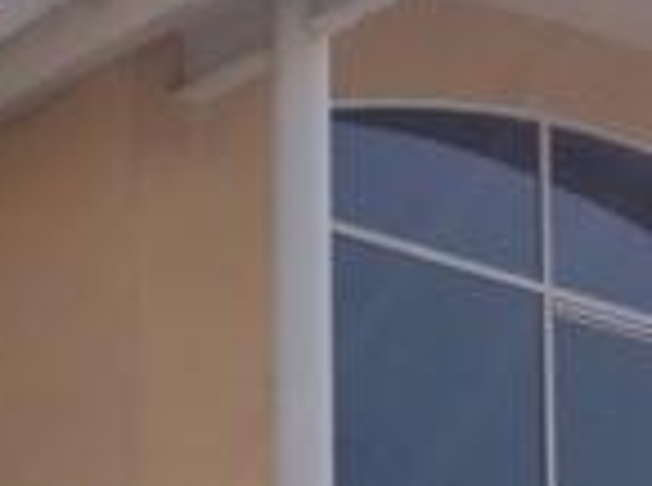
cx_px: 292
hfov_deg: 12.8
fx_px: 2912
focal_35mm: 155
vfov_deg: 9.2
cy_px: 842
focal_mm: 4.28
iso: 50
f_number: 2.4
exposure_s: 1/876
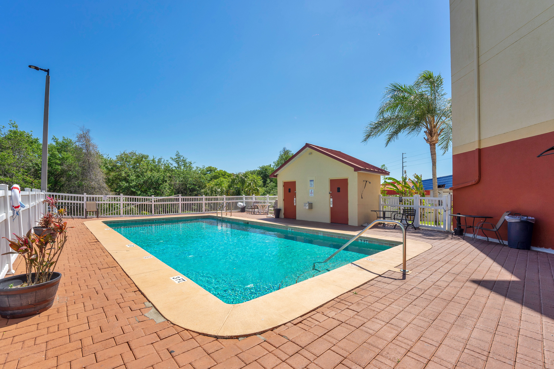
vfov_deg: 81.2
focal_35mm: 14
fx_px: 215
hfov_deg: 104.3
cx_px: 277
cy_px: 184
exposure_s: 1/200
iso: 100
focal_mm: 14
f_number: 11
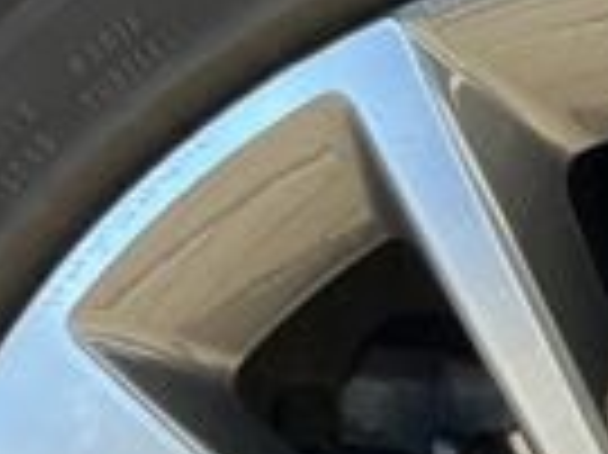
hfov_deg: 9.8
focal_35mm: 197
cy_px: 737
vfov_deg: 7.4
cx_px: 820
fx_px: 3457
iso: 50
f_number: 1.6
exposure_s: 1/424
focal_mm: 5.1
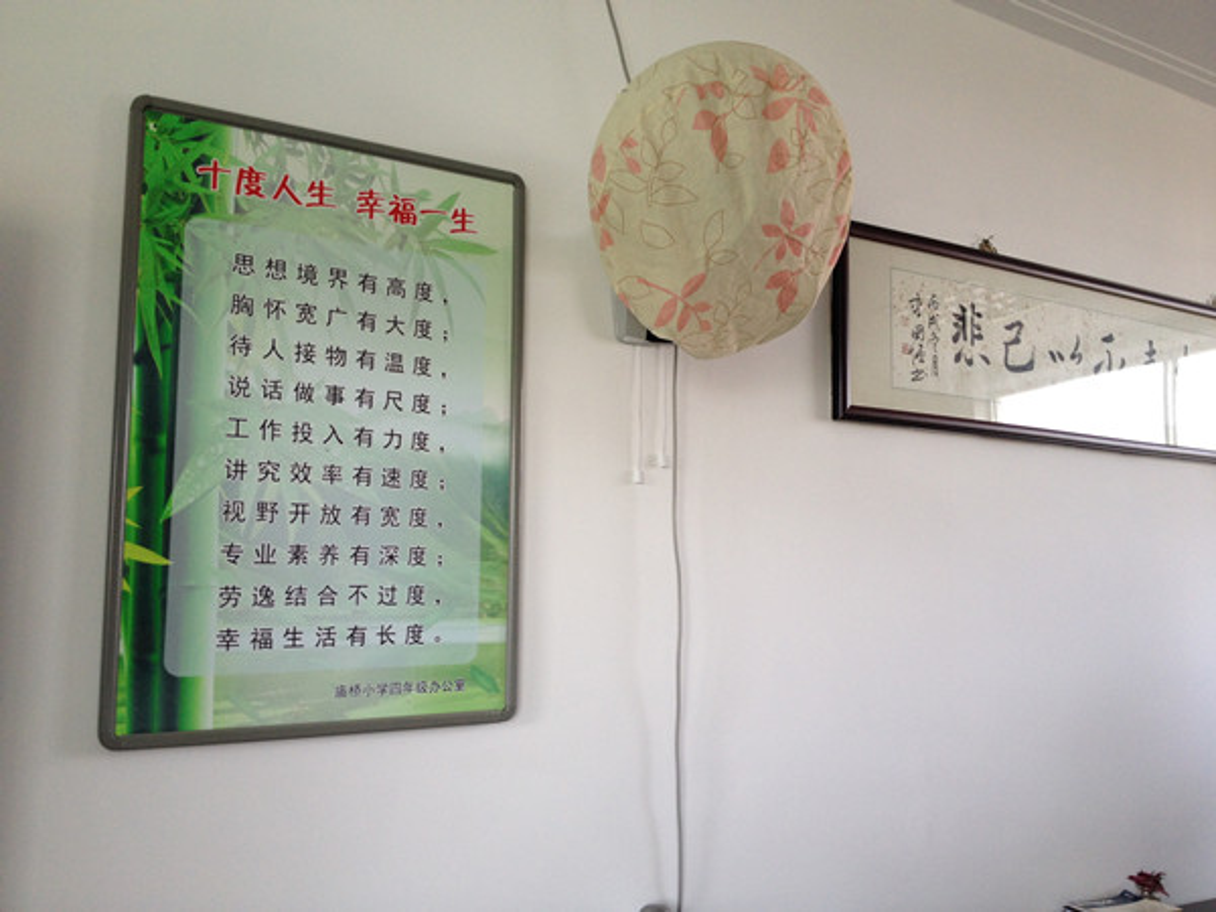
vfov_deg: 40.7
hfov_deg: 52.6
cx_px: 608
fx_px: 1229
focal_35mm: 35
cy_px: 456
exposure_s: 1/60
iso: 64
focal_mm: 4.28
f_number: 2.4
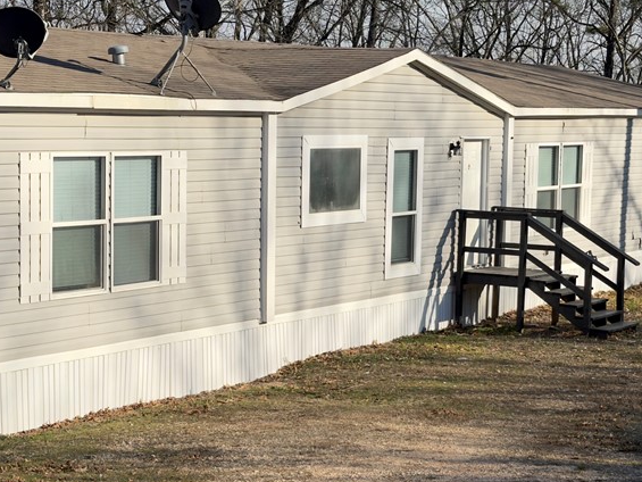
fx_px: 1614
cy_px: 277
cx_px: 315
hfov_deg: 22.5
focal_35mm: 87
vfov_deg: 17.0
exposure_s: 1/6024
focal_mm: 6.76
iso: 64
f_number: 1.78
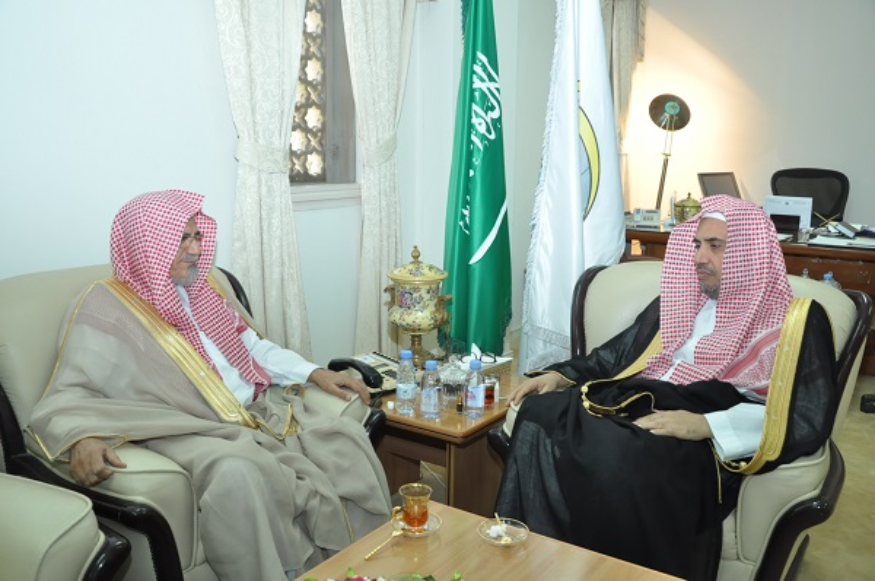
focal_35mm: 33
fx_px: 801
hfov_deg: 57.3
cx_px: 438
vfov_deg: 39.8
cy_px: 290
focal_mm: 22
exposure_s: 1/60
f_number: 5.6
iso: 800
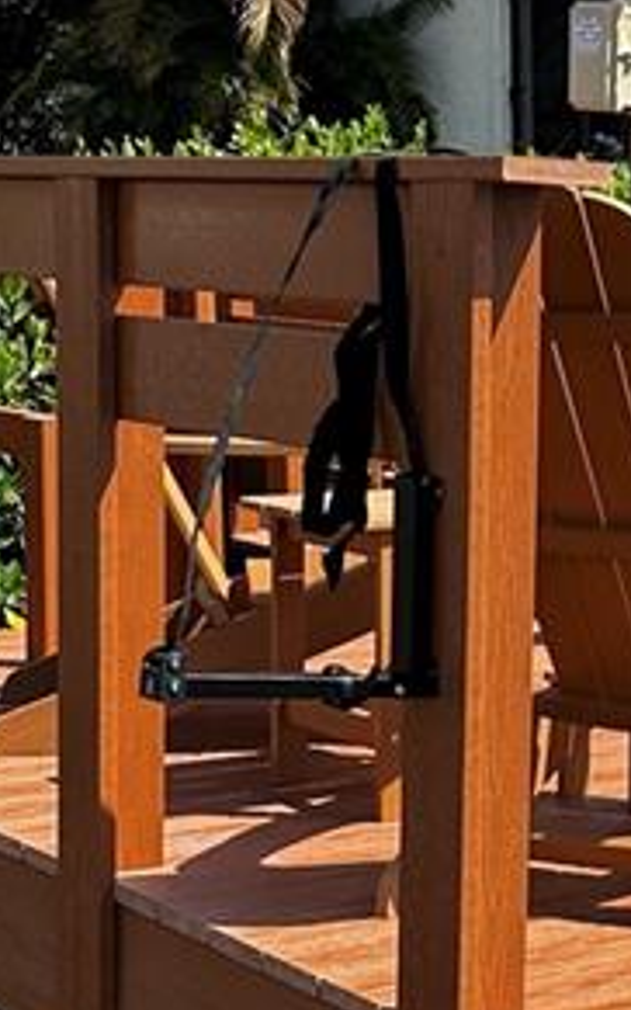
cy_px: 573
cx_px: 763
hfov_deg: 12.2
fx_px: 2888
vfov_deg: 19.8
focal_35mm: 105
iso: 80
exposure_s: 1/3058
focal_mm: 6.86
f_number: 1.78
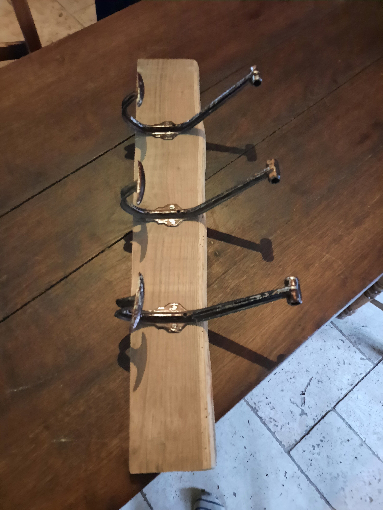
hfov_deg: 54.9
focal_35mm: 25
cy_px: 255
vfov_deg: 69.4
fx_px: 369
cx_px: 192
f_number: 2
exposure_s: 1/20
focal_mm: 4.6
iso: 1000
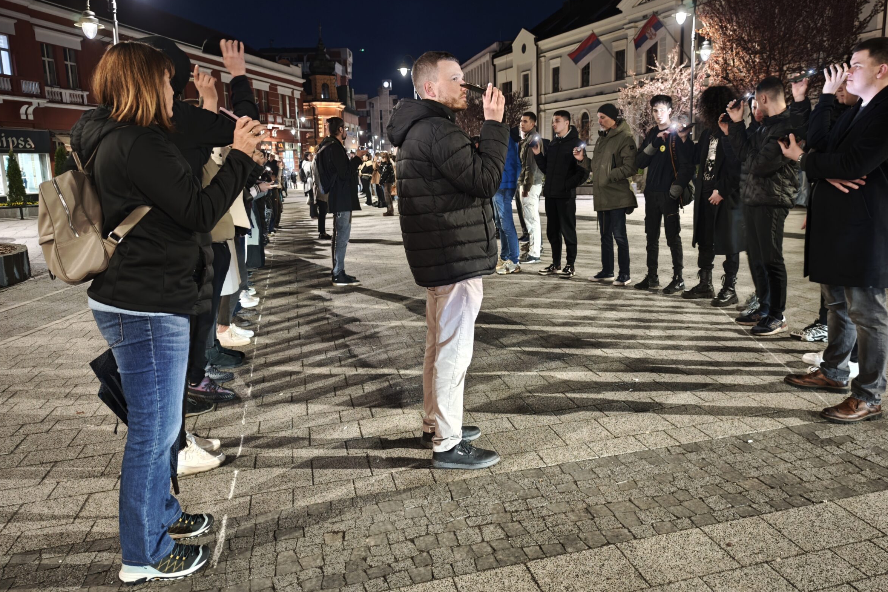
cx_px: 471
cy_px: 260
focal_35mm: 26
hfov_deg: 69.3
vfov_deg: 49.4
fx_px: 641
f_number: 1.63
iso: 4000
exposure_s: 1/25
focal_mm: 8.72
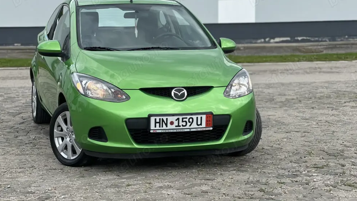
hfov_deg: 25.0
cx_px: 177
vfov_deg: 14.2
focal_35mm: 85
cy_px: 77
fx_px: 805
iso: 32
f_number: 2.8
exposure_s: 1/339
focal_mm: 9
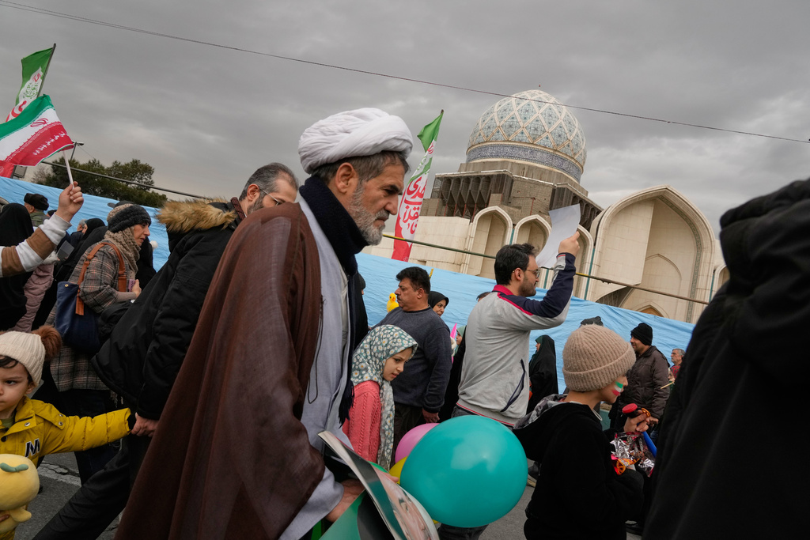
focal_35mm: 24
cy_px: 270
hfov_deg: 73.7
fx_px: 540
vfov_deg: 53.1
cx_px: 405
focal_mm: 24
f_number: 8
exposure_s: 1/2500
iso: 1250
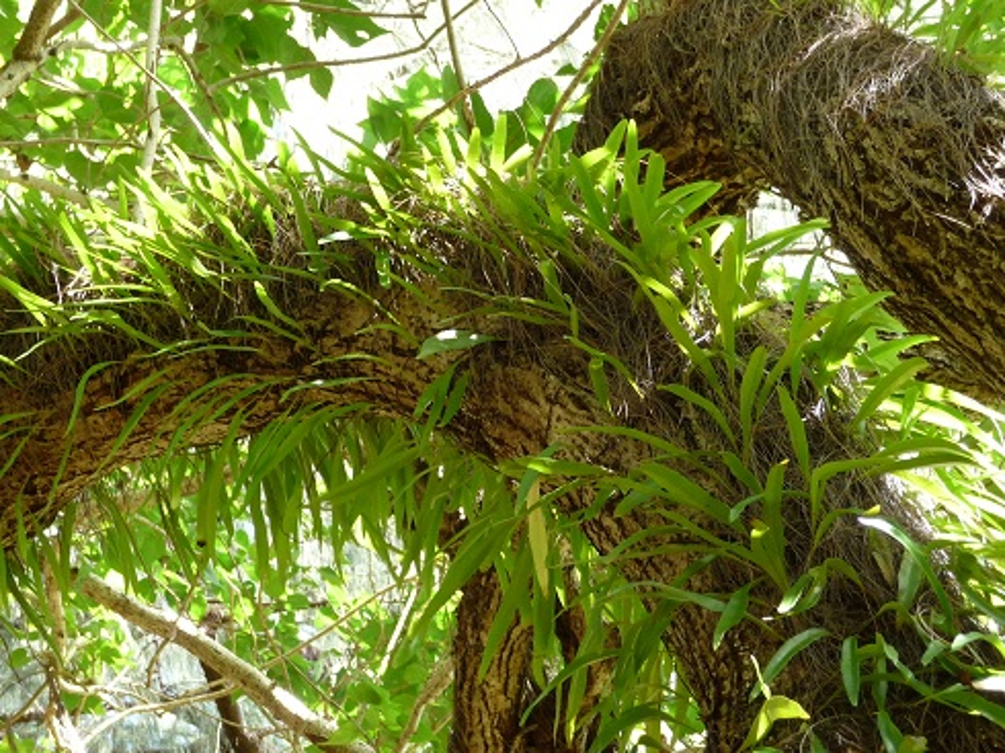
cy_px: 376
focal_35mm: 124
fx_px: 3598
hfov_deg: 15.9
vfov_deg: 11.9
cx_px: 502
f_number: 4.7
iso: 200
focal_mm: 19.1
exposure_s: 1/50
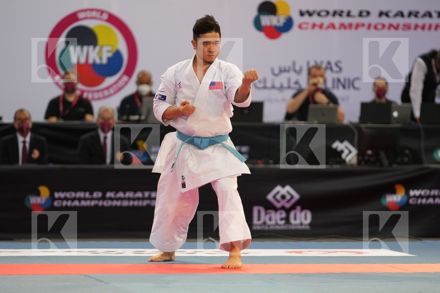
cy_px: 146
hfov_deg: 6.9
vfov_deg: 4.6
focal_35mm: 297
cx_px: 220
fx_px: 3630
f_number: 2.8
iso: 1250
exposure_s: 1/500
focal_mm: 198
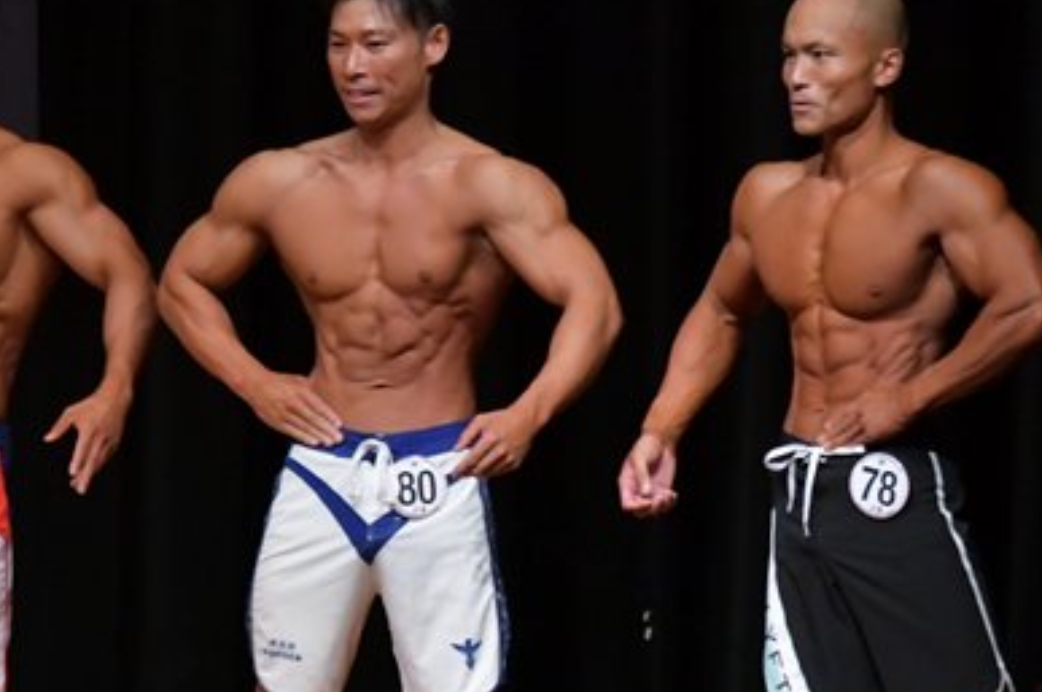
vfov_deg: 2.7
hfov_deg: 4.0
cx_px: 467
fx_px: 14772
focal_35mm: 511
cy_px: 463
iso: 5000
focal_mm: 170
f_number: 5.6
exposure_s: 1/400
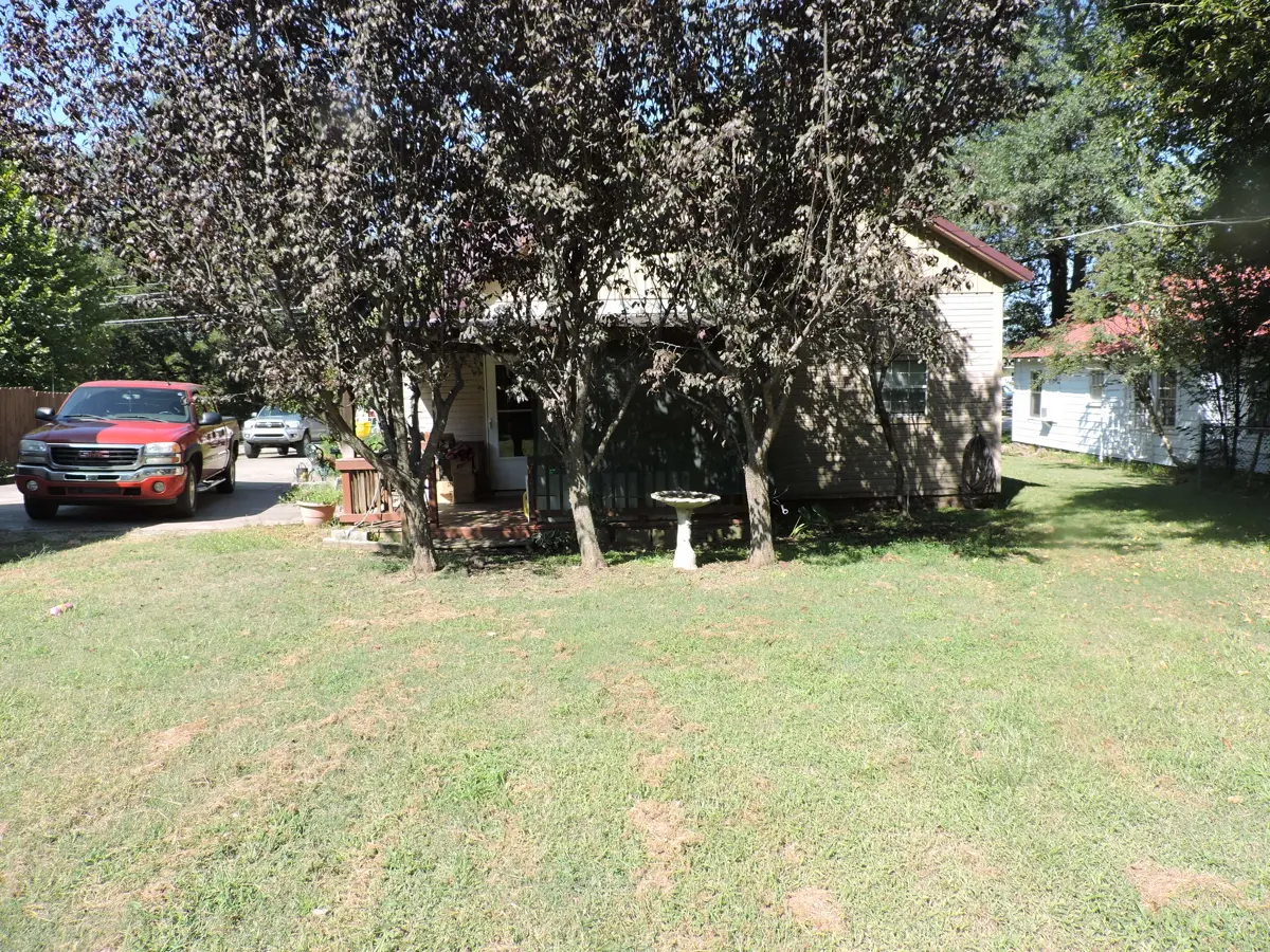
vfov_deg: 56.8
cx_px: 635
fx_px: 881
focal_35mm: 24
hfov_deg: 71.6
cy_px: 476
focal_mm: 4.3
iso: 100
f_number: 3
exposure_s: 1/400
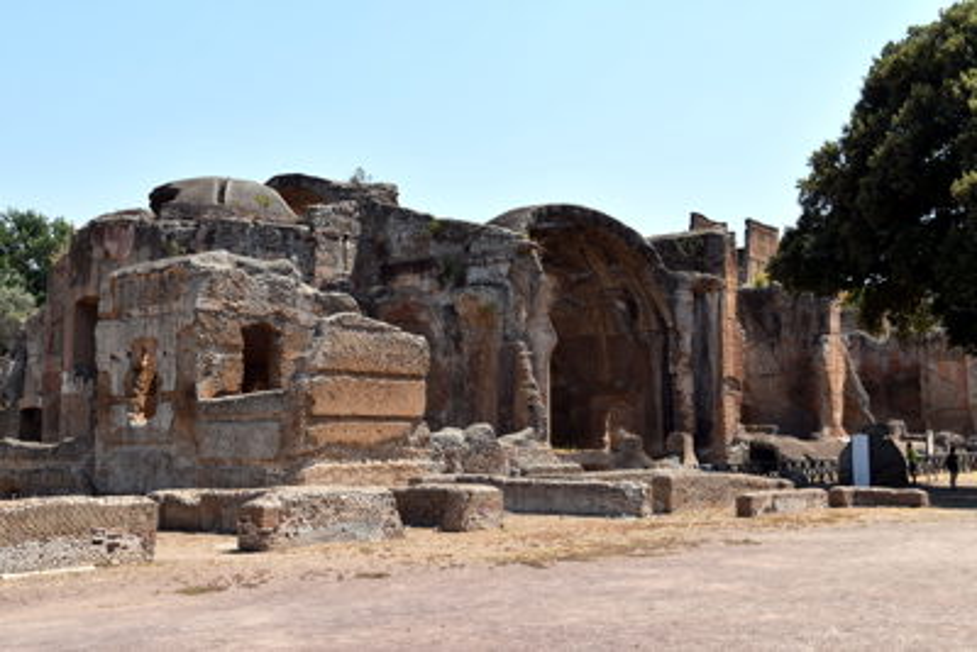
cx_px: 488
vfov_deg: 34.2
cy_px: 326
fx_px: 1059
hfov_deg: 49.5
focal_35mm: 39
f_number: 5
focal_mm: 26
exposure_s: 1/400
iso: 100
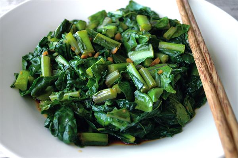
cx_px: 119
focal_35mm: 48
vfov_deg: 28.0
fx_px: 317
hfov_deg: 41.2
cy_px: 79
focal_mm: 32
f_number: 5
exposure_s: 1/125
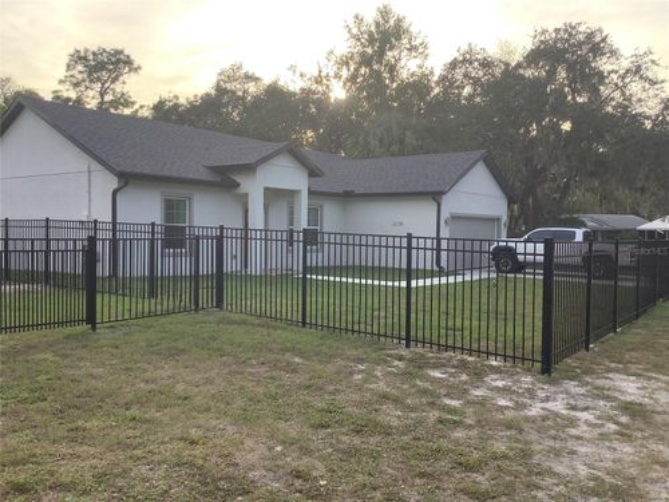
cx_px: 334
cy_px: 251
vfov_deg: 45.4
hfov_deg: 58.4
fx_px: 599
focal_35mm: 31
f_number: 2.4
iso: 25
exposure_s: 1/248
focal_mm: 3.3
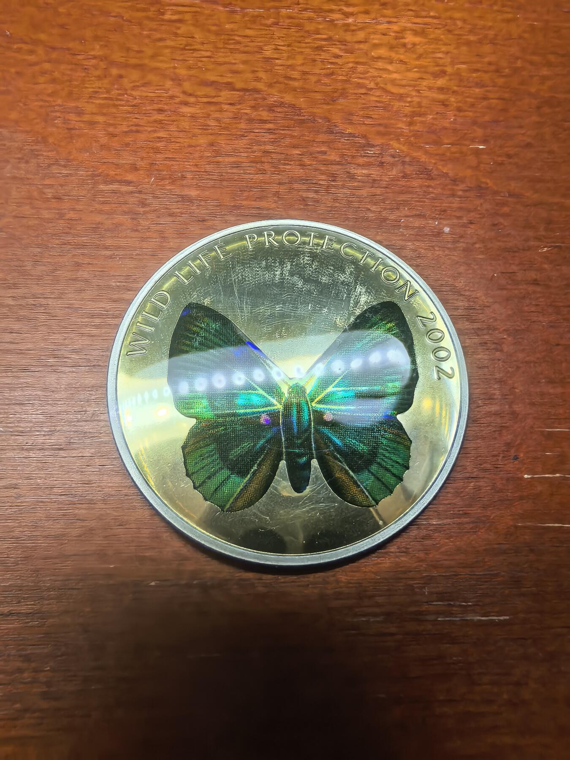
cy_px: 380
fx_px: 527
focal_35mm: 24
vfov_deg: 71.6
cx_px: 285
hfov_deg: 56.8
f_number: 2.2
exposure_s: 1/100
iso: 64
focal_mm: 1.68
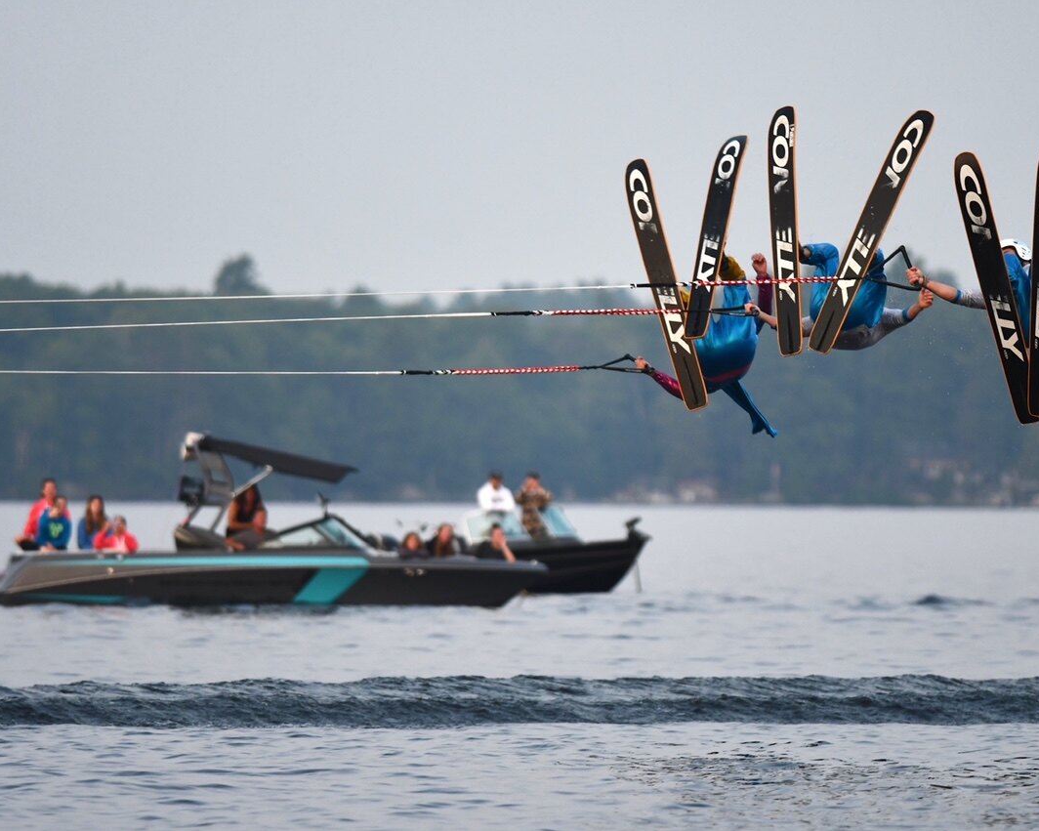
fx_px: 15620
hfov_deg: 3.8
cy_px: 416
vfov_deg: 3.0
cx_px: 574
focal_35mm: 508
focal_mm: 300
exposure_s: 1/1000
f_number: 4
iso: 500
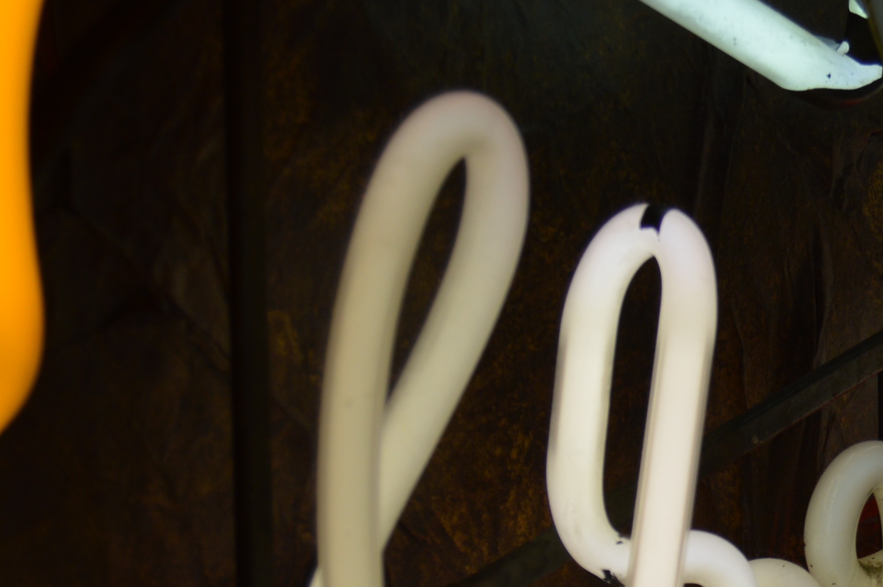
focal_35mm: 186
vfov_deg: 7.4
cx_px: 1026
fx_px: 4557
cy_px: 482
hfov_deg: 10.9
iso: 125
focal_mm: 40
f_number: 5.6
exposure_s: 1/125
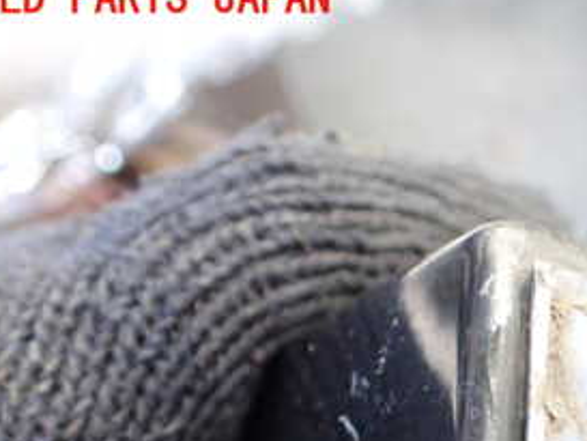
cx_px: 585
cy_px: 456
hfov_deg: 27.7
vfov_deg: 21.4
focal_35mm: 66
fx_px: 1120
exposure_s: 1/125
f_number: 2.3
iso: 320
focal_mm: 5.4
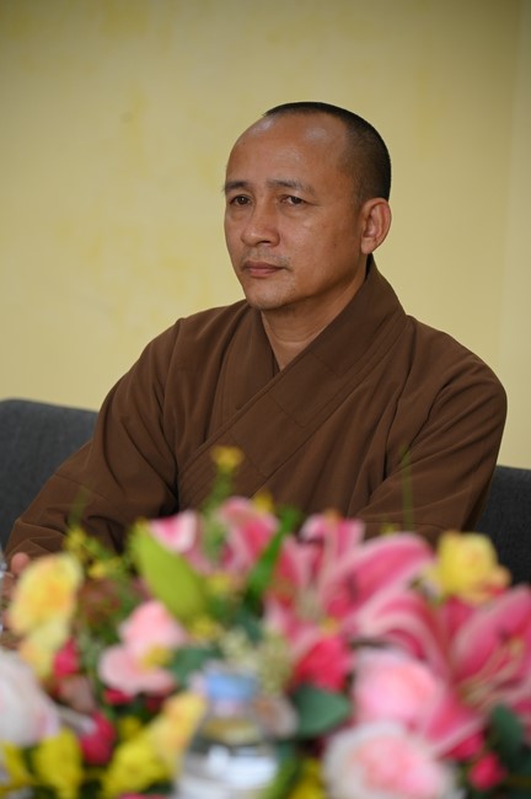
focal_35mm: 120
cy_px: 400
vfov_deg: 17.1
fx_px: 2660
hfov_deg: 11.4
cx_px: 266
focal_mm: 120
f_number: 4
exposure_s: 1/160
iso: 500
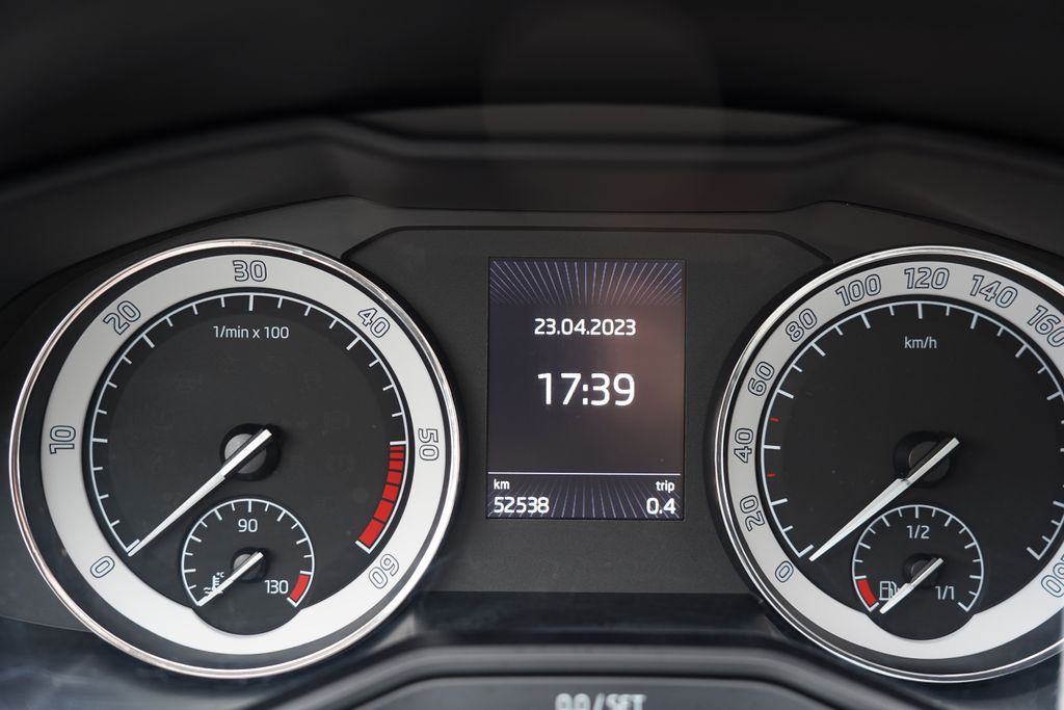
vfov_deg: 31.9
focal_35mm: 42
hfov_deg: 46.4
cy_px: 355
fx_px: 1241
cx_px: 532
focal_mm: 42
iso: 640
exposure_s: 1/60
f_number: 3.2
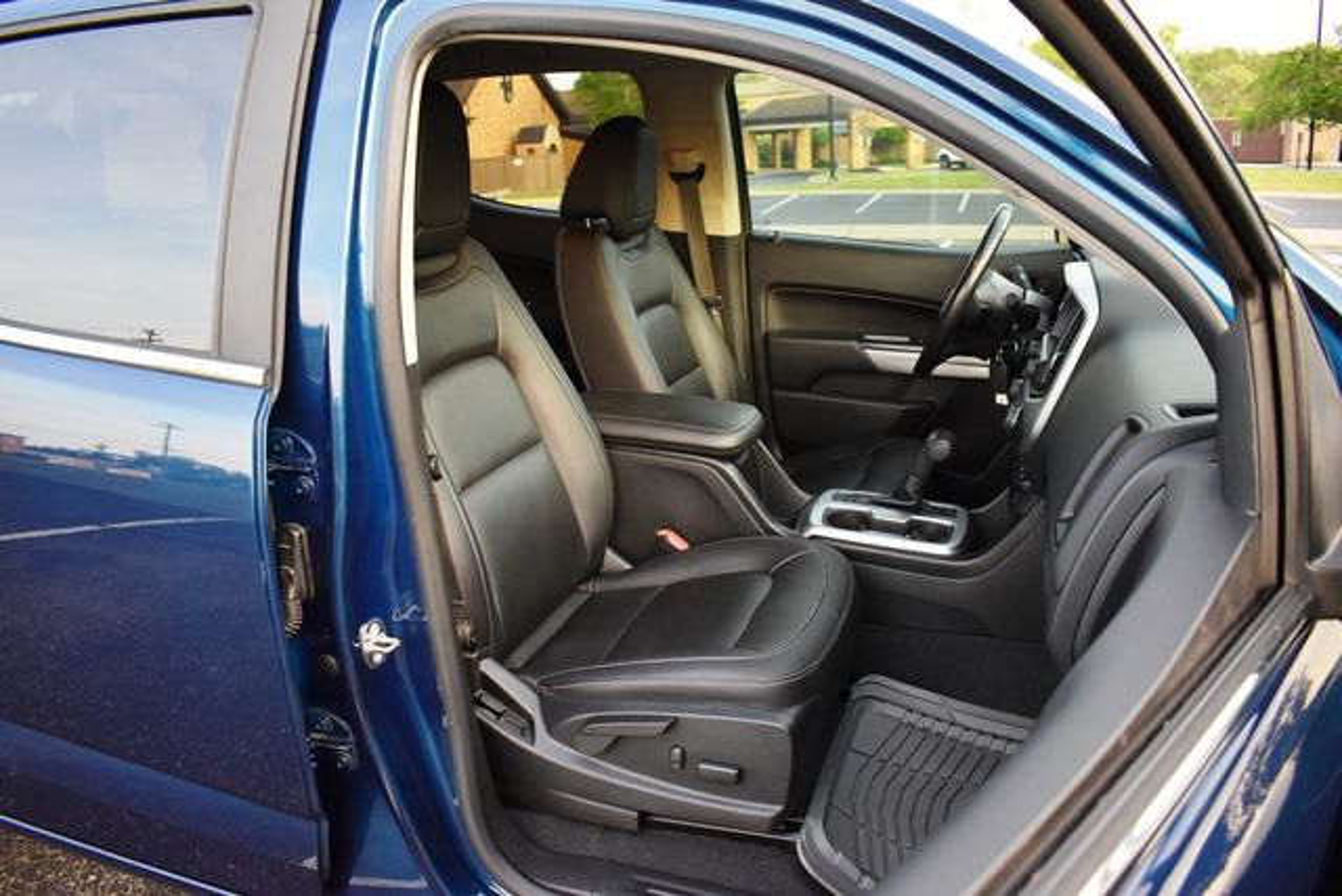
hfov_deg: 67.4
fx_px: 1007
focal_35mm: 27
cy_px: 448
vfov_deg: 48.0
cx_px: 671
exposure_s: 1/125
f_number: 3.5
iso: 1000
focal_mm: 18
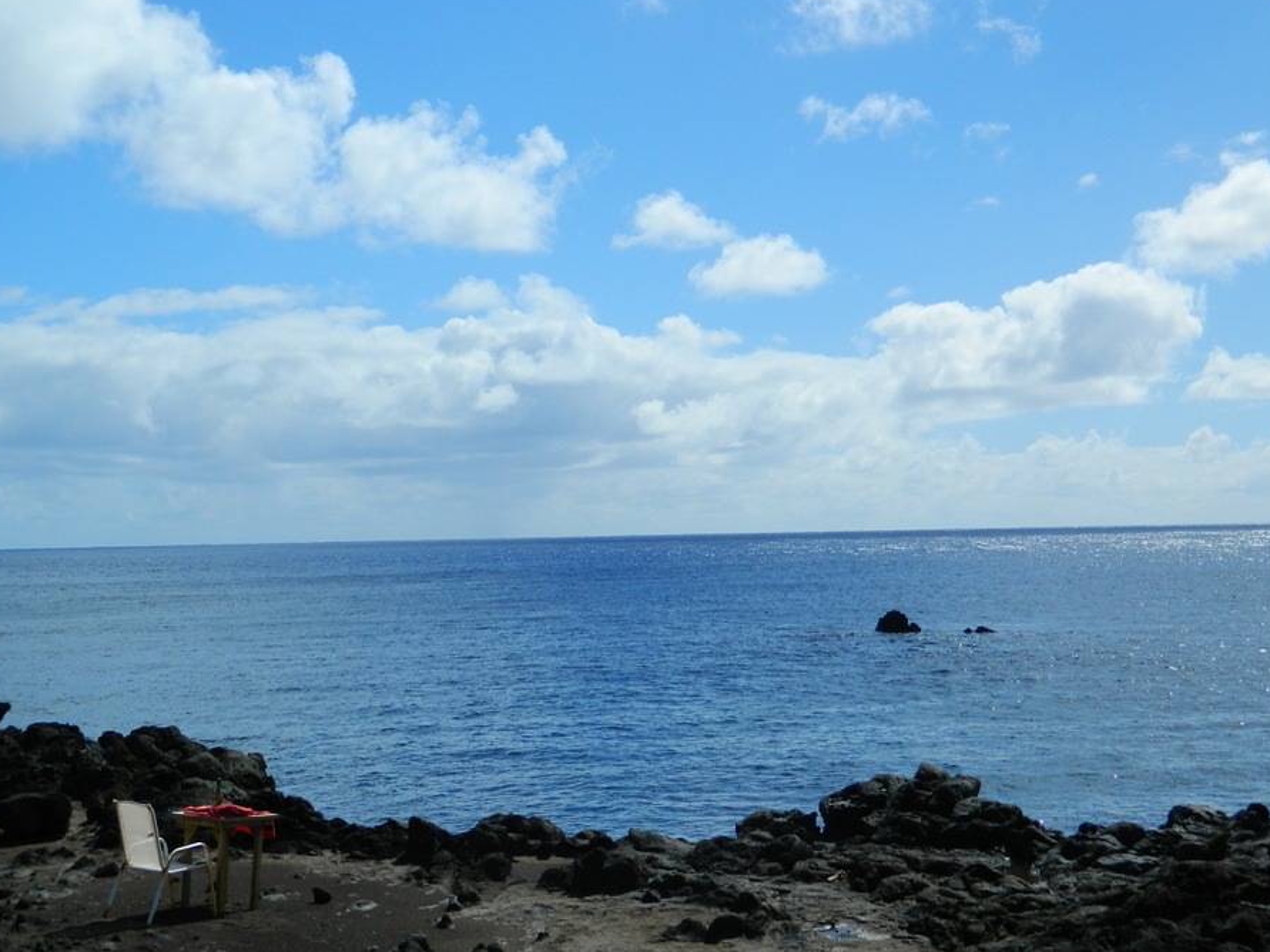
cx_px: 602
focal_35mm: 54
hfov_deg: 35.5
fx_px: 1981
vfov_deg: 27.0
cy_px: 532
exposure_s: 1/200
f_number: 10.2
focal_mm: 8.4
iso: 80
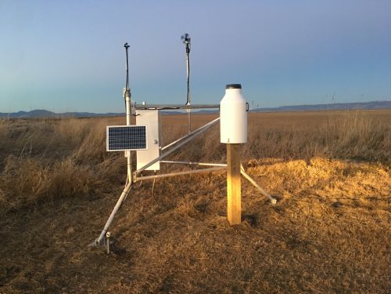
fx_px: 328
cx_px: 196
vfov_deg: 48.2
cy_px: 147
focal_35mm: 29
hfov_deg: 61.7
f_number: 2.2
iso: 50
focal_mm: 4.15
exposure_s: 1/4
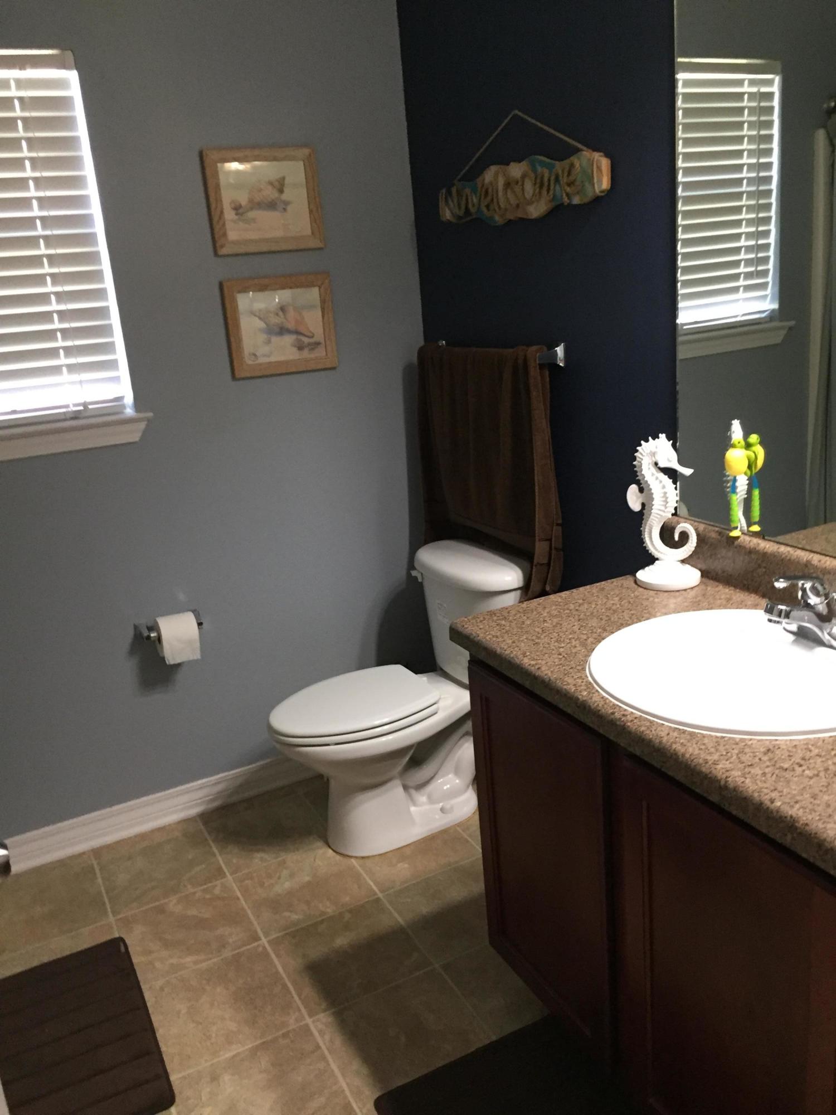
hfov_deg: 48.2
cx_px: 418
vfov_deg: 61.7
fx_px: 934
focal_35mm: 29
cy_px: 558
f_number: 2.2
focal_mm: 4.15
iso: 160
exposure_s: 1/30
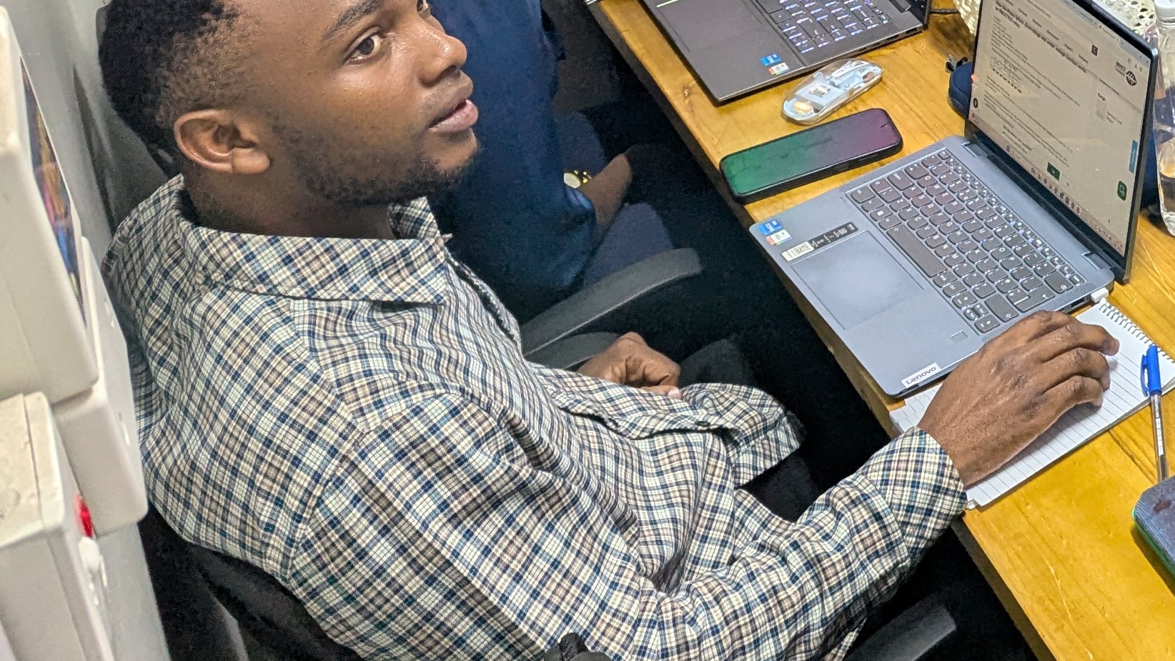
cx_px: 1403
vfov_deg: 16.5
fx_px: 2025
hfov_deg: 28.3
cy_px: -389
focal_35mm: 65
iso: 113
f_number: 1.85
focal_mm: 6.81
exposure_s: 1/45.5
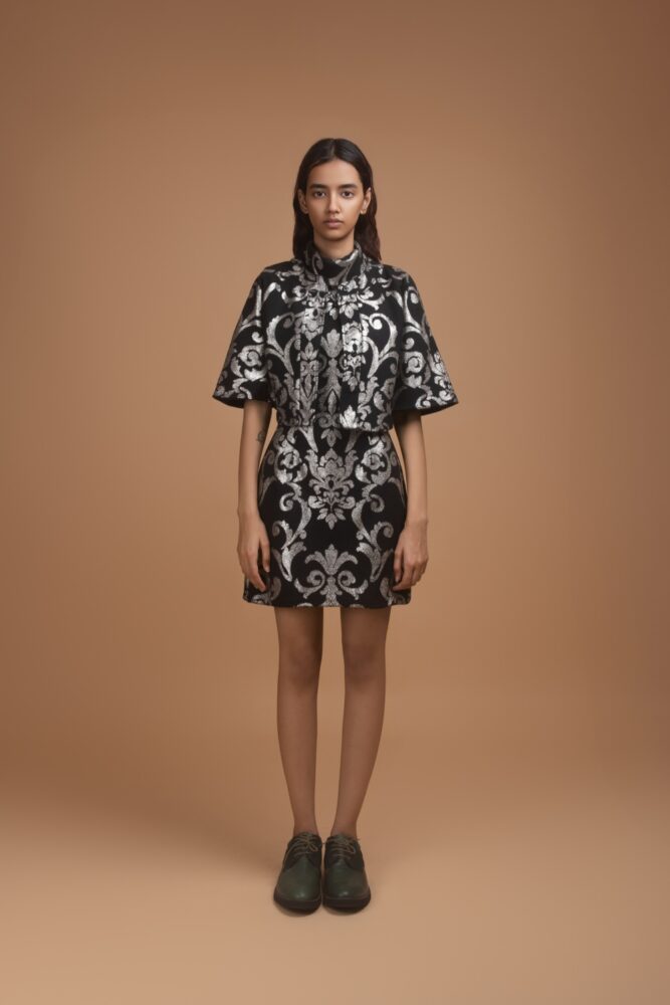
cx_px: 335
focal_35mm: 38
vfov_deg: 50.7
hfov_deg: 35.1
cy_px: 502
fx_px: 1060
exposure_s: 1/125
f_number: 13
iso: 100
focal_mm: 38
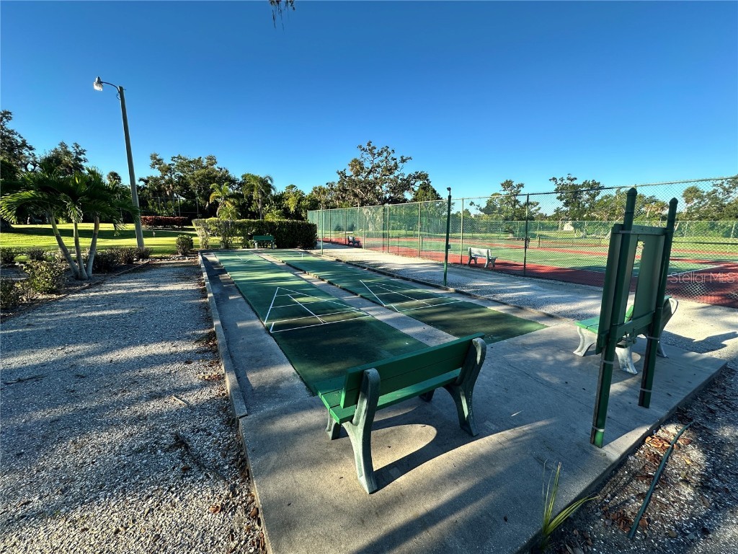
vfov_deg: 85.7
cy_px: 277
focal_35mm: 14
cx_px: 369
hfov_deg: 102.1
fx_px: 298
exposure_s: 1/690
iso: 40
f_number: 2.2
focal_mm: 2.22
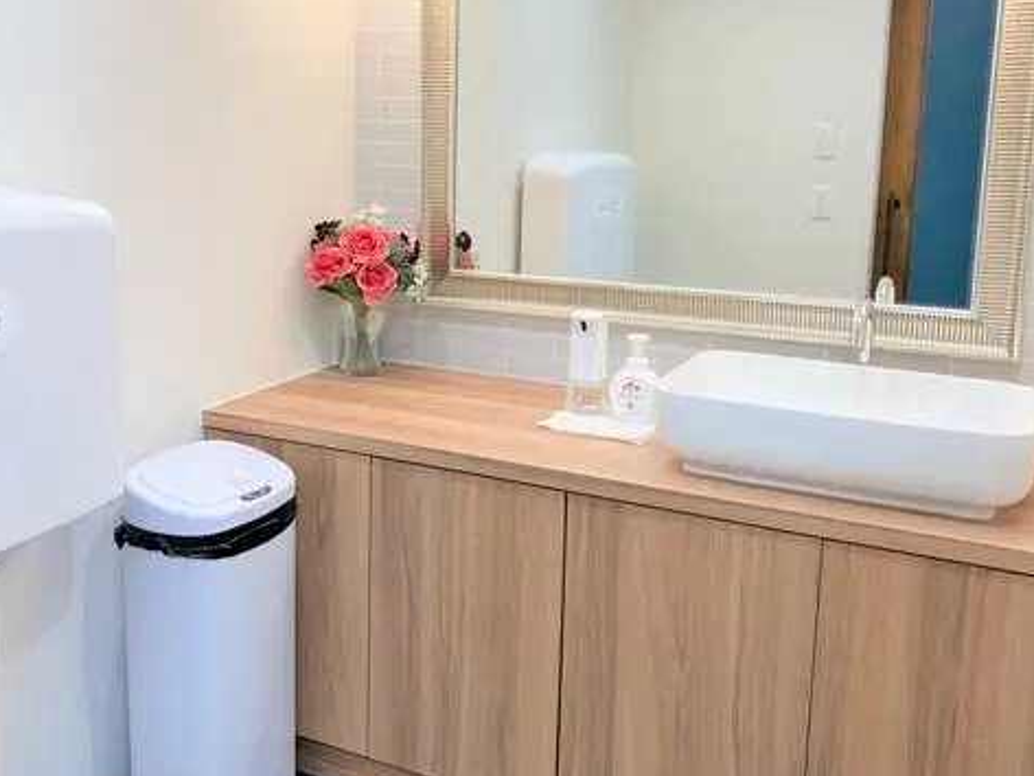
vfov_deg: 37.6
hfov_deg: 48.8
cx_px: 445
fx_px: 1135
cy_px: 305
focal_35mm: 38
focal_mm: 3.99
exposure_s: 1/60
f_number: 1.8
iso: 64
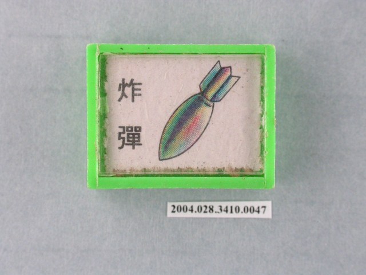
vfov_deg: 10.3
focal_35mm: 144
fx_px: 1523
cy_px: 138
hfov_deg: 13.7
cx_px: 183
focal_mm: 29.9
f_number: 6.2
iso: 200
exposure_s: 1/30
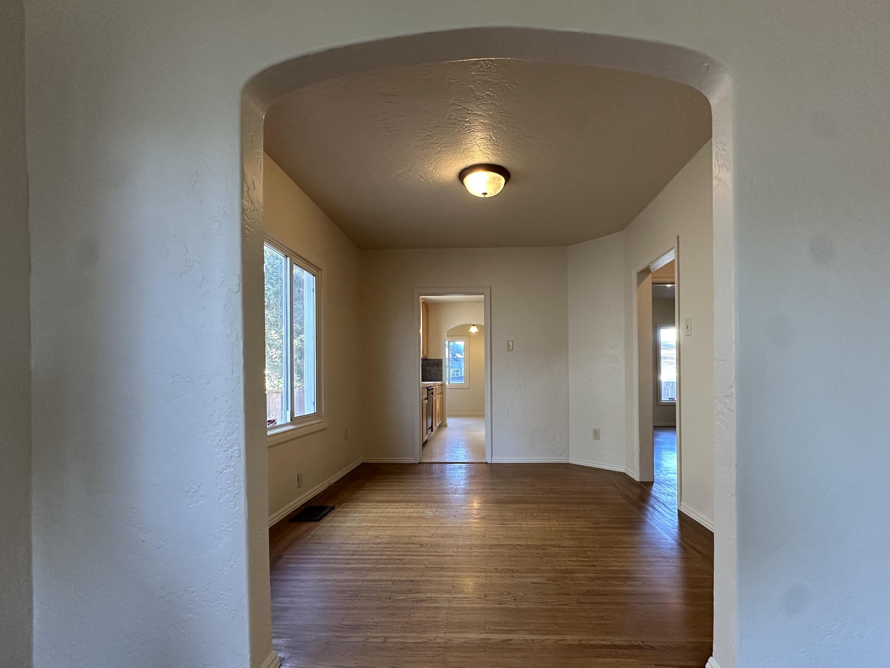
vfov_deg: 77.8
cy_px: 375
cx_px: 475
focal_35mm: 16
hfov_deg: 94.4
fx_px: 411
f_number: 2.2
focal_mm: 2.22
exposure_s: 1/120
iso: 320
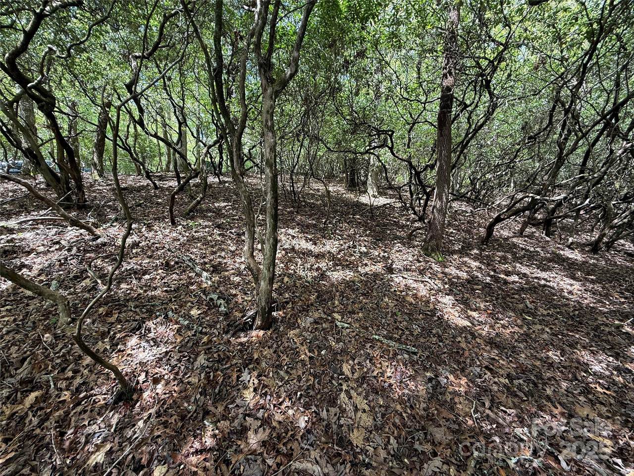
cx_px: 317
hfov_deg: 102.1
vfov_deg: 85.7
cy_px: 238
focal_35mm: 14
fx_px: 256
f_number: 2.2
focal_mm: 2.22
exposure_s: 1/99
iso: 64
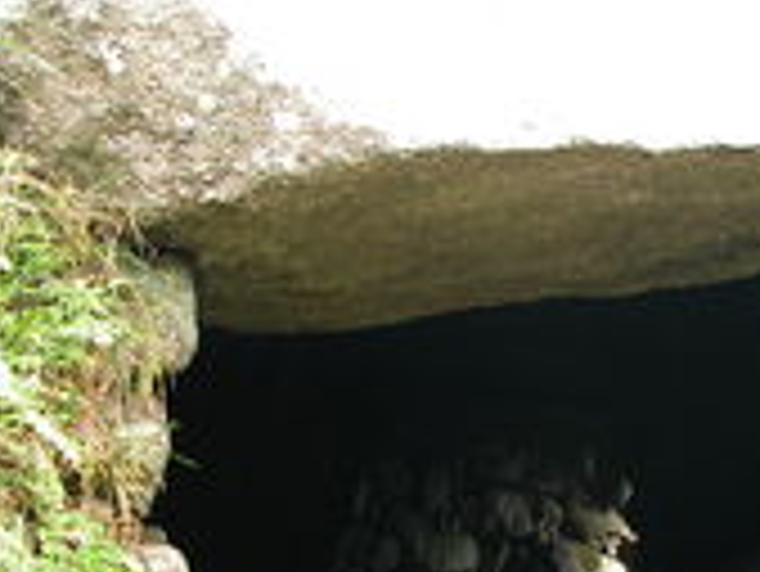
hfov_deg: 23.1
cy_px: 522
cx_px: 648
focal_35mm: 83
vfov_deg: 17.5
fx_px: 1824
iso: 100
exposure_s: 1/50
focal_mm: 8.9
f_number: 3.2
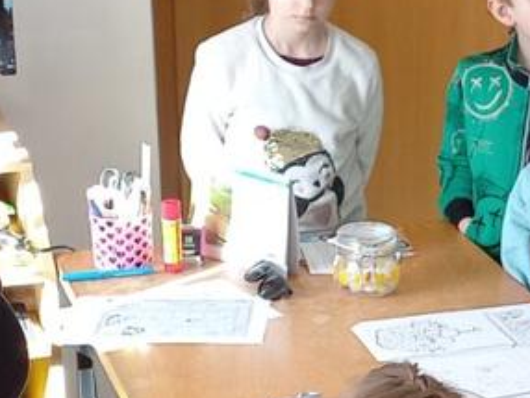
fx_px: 1793
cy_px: 315
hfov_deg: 15.7
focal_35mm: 117
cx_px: 749
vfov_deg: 12.6
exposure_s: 1/50
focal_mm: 4.65
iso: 100
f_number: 1.8
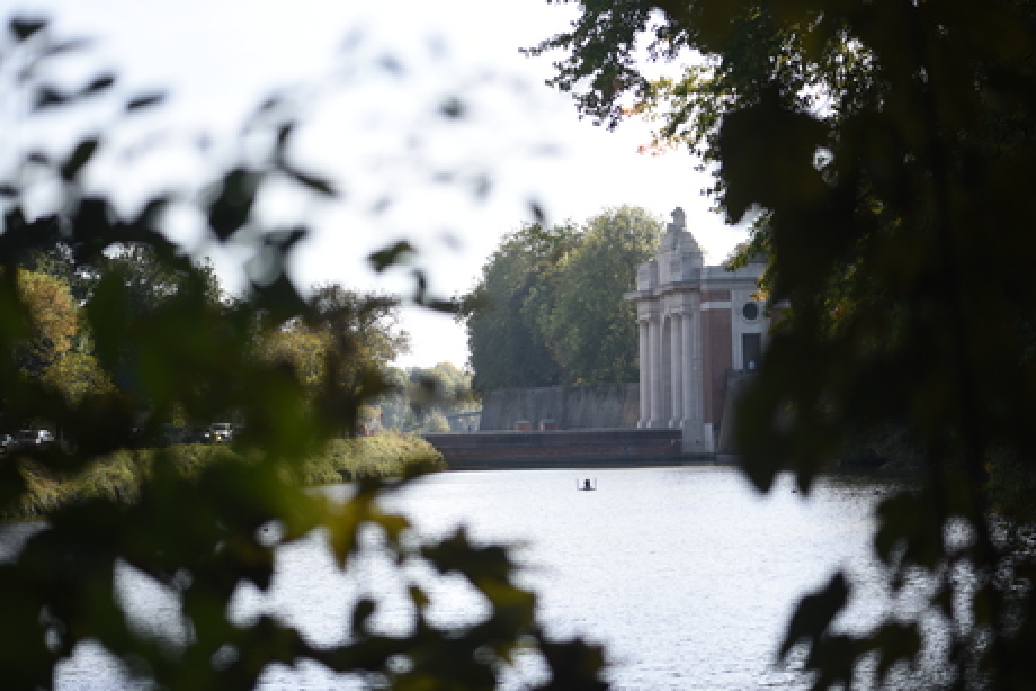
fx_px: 3022
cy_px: 346
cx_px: 518
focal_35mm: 105
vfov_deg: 13.1
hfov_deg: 19.5
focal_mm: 105
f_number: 2.8
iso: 400
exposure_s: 1/4000
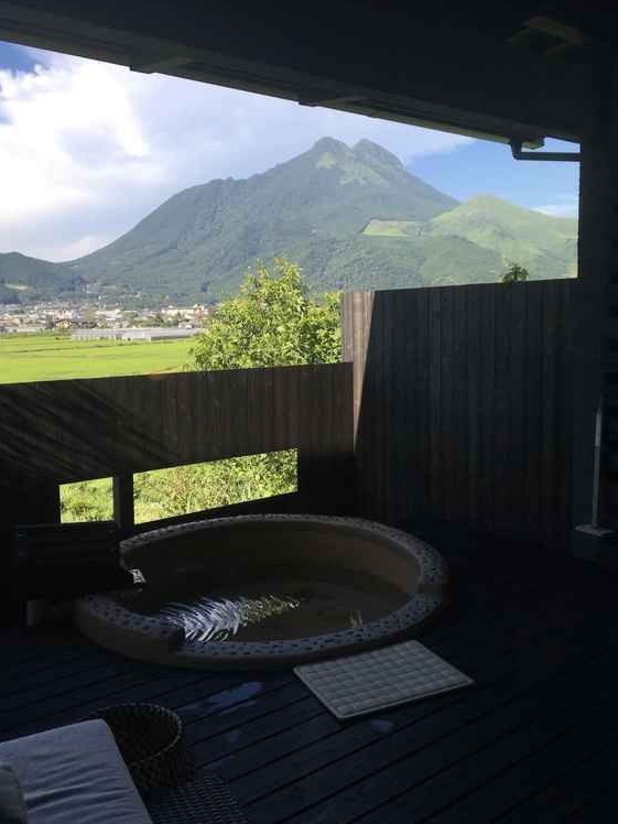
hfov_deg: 45.4
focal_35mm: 31
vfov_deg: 58.3
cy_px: 399
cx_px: 296
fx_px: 738
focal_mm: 4.15
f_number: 2.2
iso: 25
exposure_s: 1/516
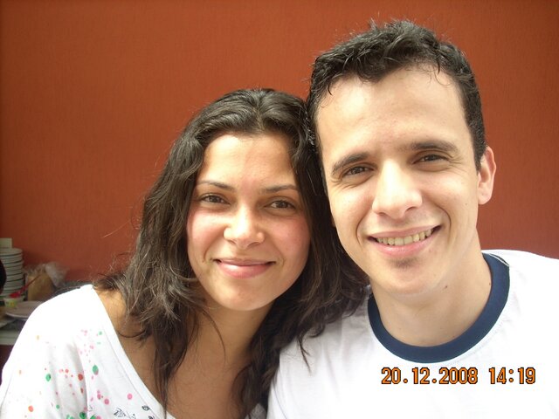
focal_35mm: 37
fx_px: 597
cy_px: 210
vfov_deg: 38.7
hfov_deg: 50.1
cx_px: 280
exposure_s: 1/136
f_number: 2.8
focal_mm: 6.2
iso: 64
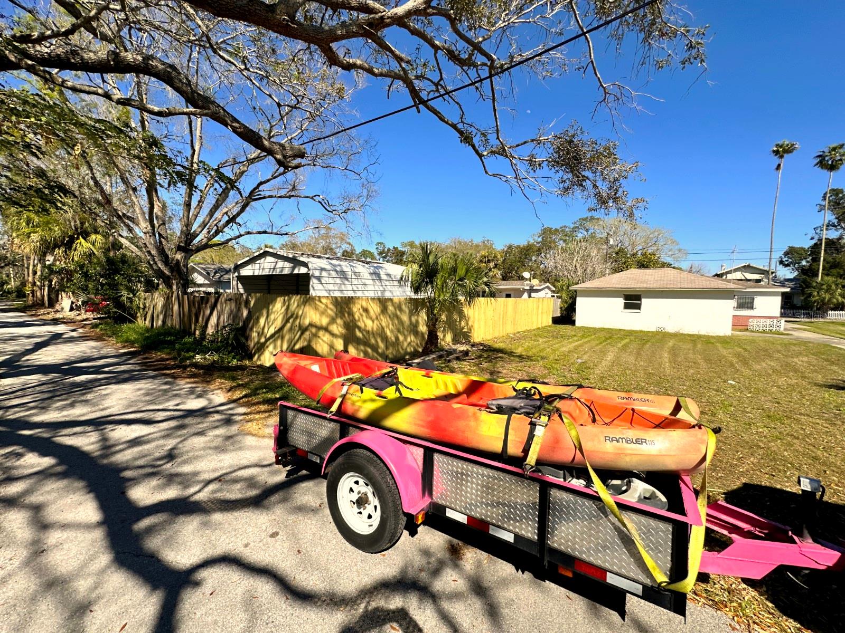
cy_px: 316
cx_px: 422
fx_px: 342
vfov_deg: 85.7
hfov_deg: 102.1
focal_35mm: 14
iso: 50
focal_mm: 2.2
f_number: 2.2
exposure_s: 1/2257
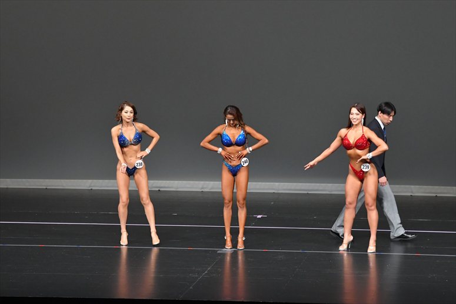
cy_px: 152
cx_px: 228
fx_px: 2368
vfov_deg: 7.3
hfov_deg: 11.0
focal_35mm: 187
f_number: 5.6
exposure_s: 1/400
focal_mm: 125
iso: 4000
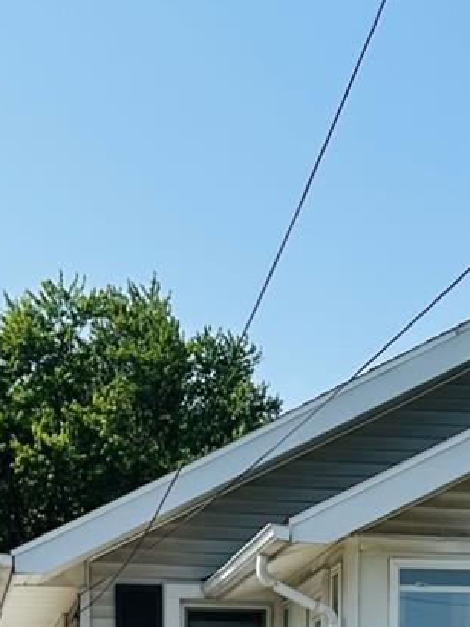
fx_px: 1592
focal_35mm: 88
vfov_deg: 19.4
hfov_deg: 16.8
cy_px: 946
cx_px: 207
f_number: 1.78
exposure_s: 1/5263
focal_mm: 6.86
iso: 80
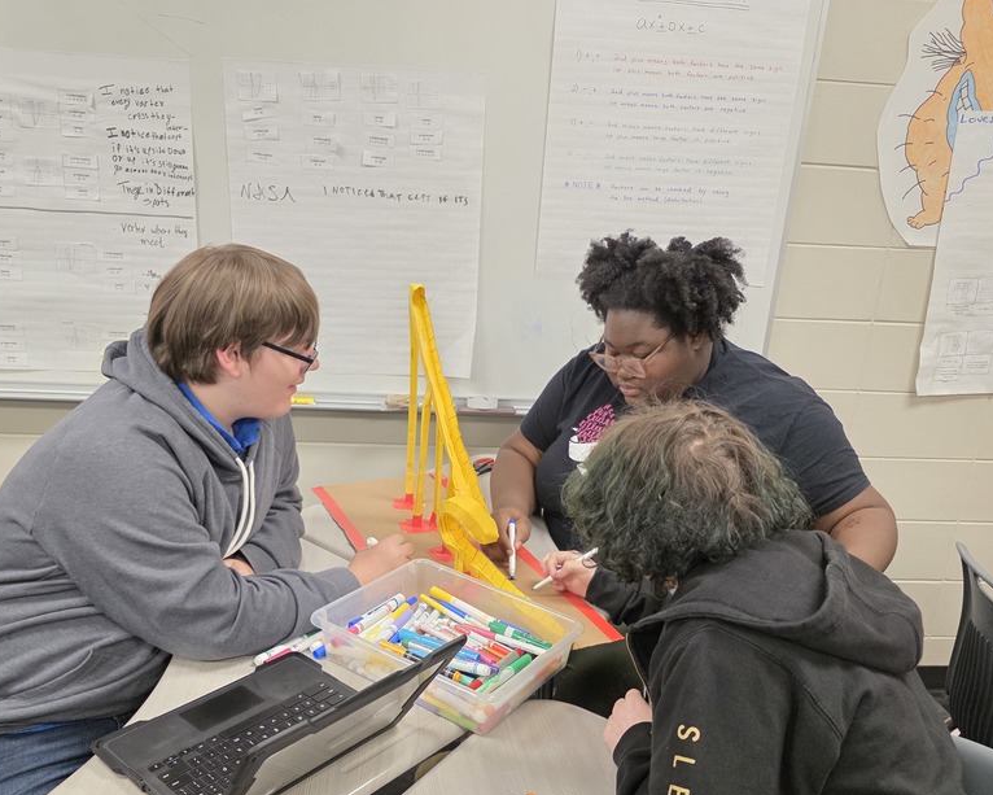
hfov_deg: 58.8
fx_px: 882
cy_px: 467
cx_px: 480
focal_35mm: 30
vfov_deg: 48.3
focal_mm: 6.3
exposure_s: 1/120
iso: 500
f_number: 1.7
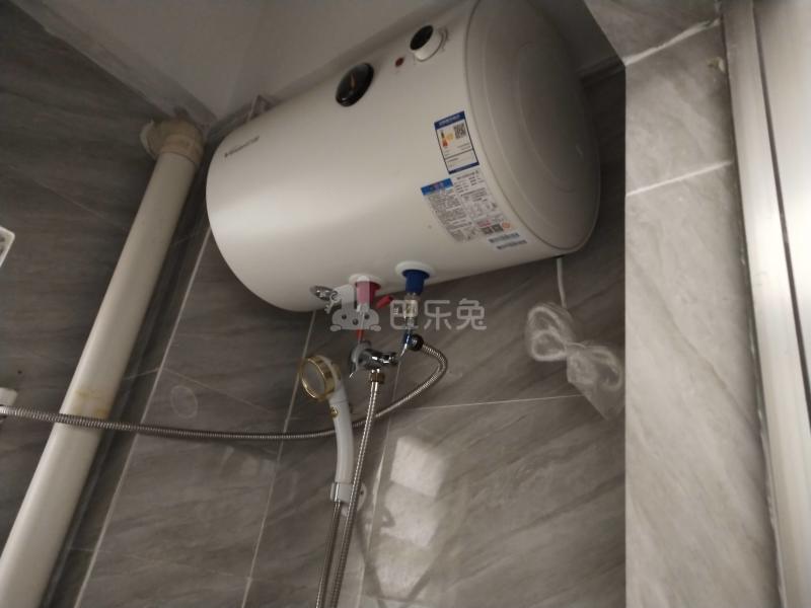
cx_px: 406
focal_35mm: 30
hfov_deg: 60.0
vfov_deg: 46.8
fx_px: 703
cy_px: 304
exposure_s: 1/33.3
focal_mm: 3.95
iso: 502
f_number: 1.8
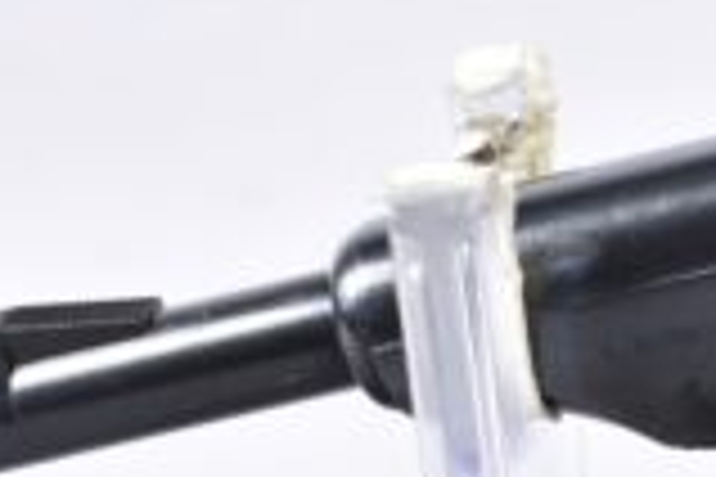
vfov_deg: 7.1
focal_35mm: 192
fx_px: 3818
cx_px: 1013
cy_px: 652
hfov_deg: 10.4
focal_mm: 34
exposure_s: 1/80
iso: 640
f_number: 5
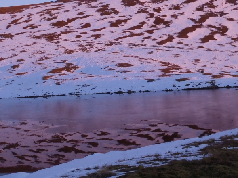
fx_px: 350
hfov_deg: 37.4
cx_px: 137
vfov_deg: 28.2
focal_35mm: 51
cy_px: 46
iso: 100
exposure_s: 1/60
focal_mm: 5
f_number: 3.5
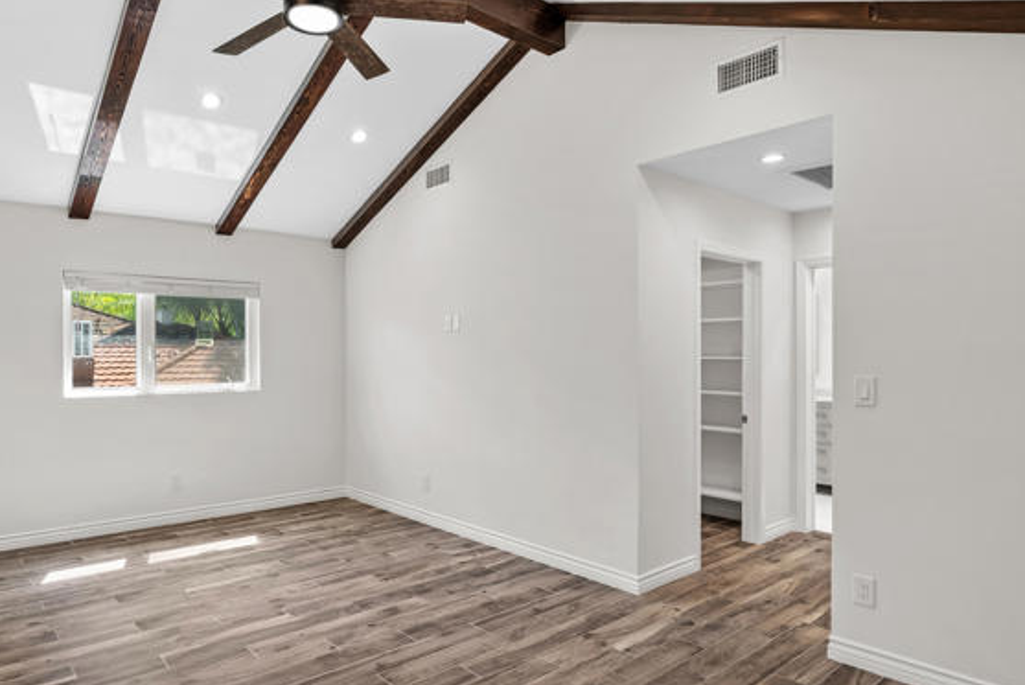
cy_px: 346
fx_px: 655
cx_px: 442
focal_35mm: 23
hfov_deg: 75.7
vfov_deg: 55.2
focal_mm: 20
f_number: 8
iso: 250
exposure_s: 1/3
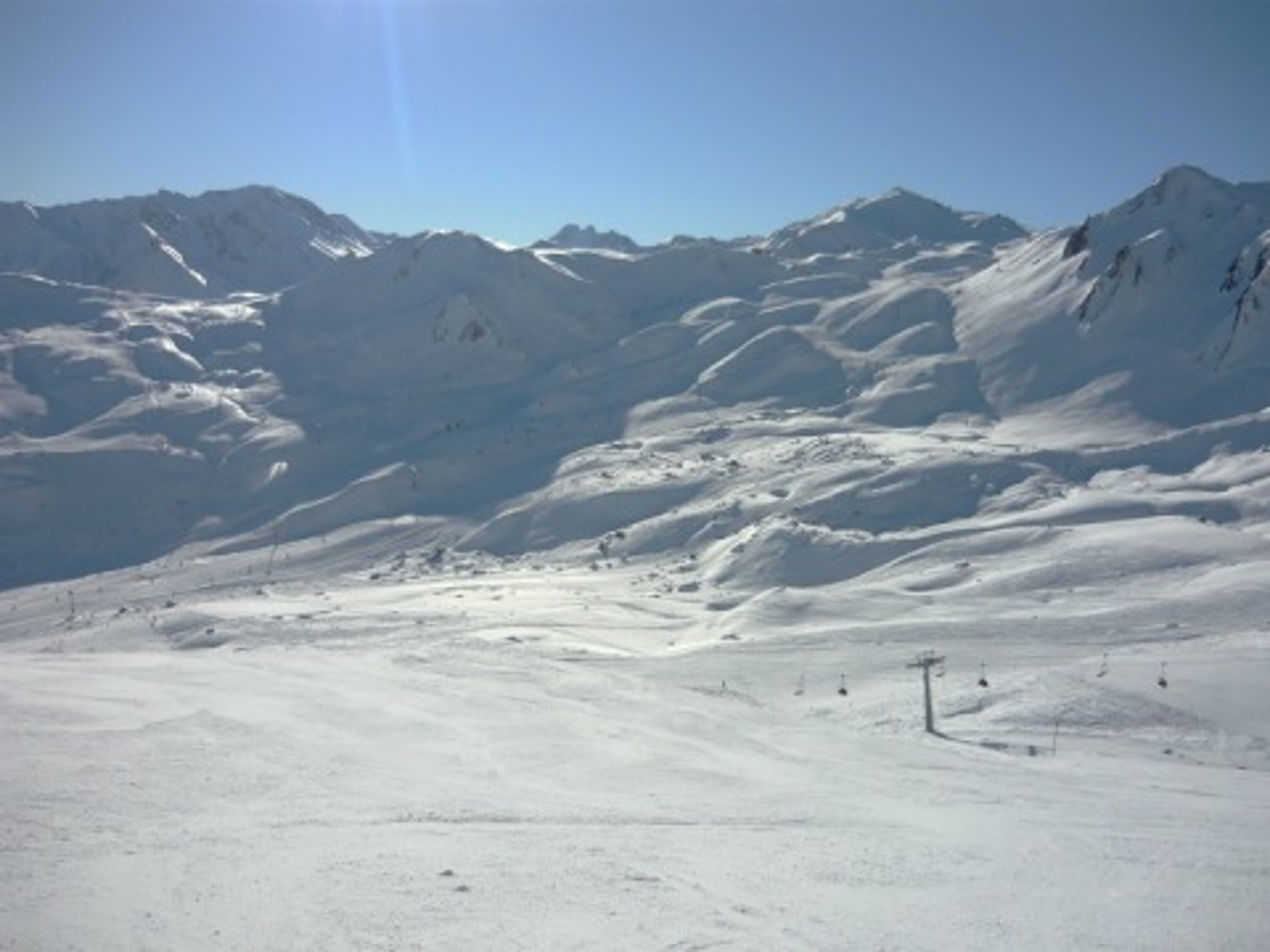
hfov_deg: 55.4
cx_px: 635
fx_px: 1211
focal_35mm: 33
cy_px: 476
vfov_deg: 42.9
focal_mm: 5.5
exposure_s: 1/320
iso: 100
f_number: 8
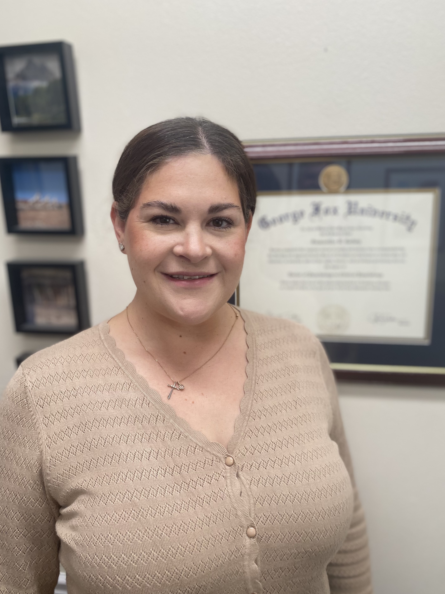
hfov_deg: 49.7
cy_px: 305
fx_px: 480
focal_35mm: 28
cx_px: 217
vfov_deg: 63.4
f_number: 1.8
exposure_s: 1/113
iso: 100
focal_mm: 4.25
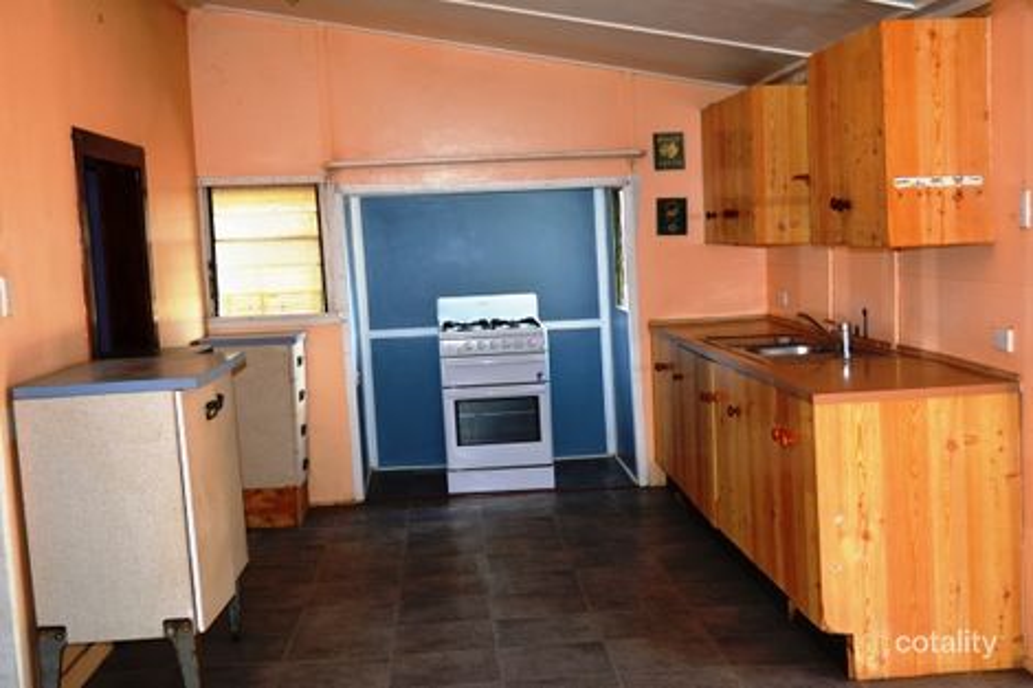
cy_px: 344
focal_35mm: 44
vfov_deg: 30.8
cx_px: 516
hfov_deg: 45.0
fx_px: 1248
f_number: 4.2
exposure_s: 1/60
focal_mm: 29
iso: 450
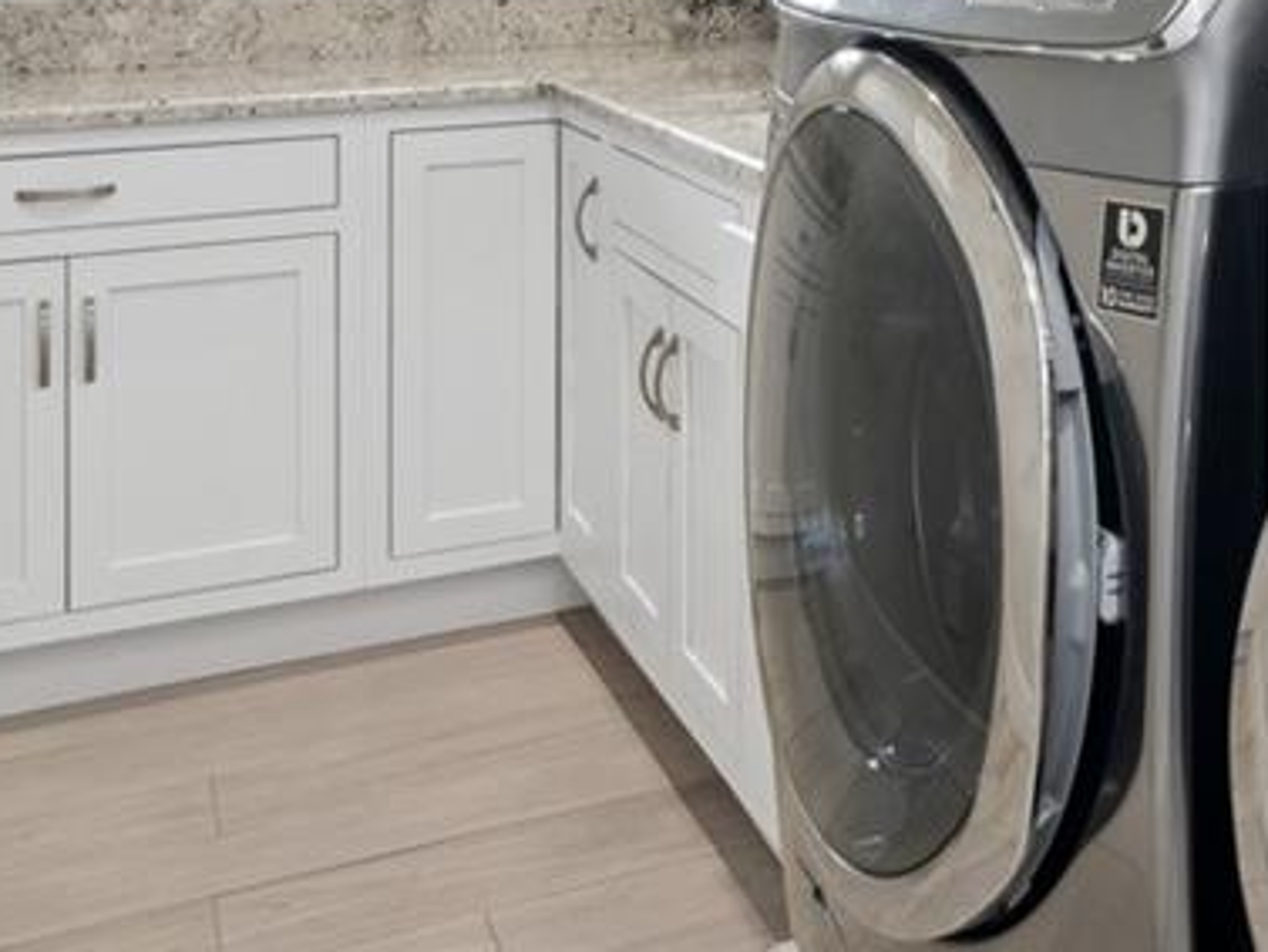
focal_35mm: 47
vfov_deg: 27.8
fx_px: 1722
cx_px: 1090
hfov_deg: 38.2
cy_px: -136
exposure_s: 1/30
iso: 200
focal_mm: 12
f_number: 8
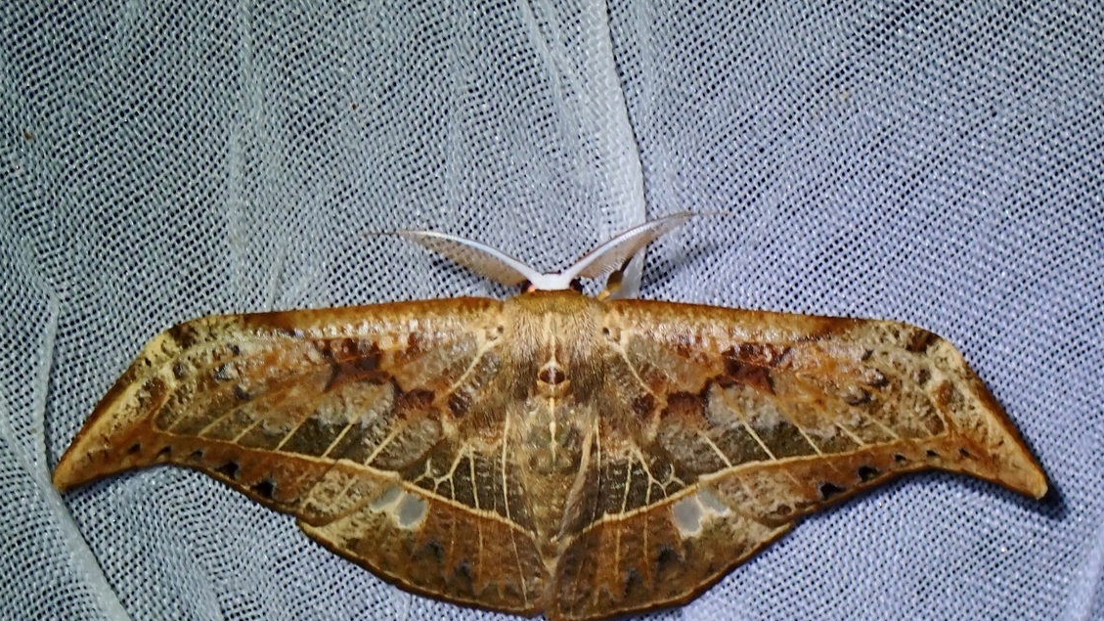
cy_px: 394
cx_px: 552
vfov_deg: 11.0
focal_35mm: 110
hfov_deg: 19.5
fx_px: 3220
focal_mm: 18
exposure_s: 1/400
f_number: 6.3
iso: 100
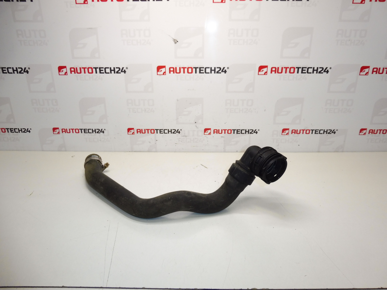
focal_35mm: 24
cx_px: 194
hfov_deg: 71.6
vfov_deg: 56.8
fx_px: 268
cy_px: 145
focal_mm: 4.3
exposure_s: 1/125
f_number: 3.5
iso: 200
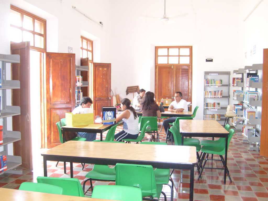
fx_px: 271
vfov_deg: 40.7
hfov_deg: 52.6
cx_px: 134
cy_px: 100
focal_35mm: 35
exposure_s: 1/45
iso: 320
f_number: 2.8
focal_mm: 5.8
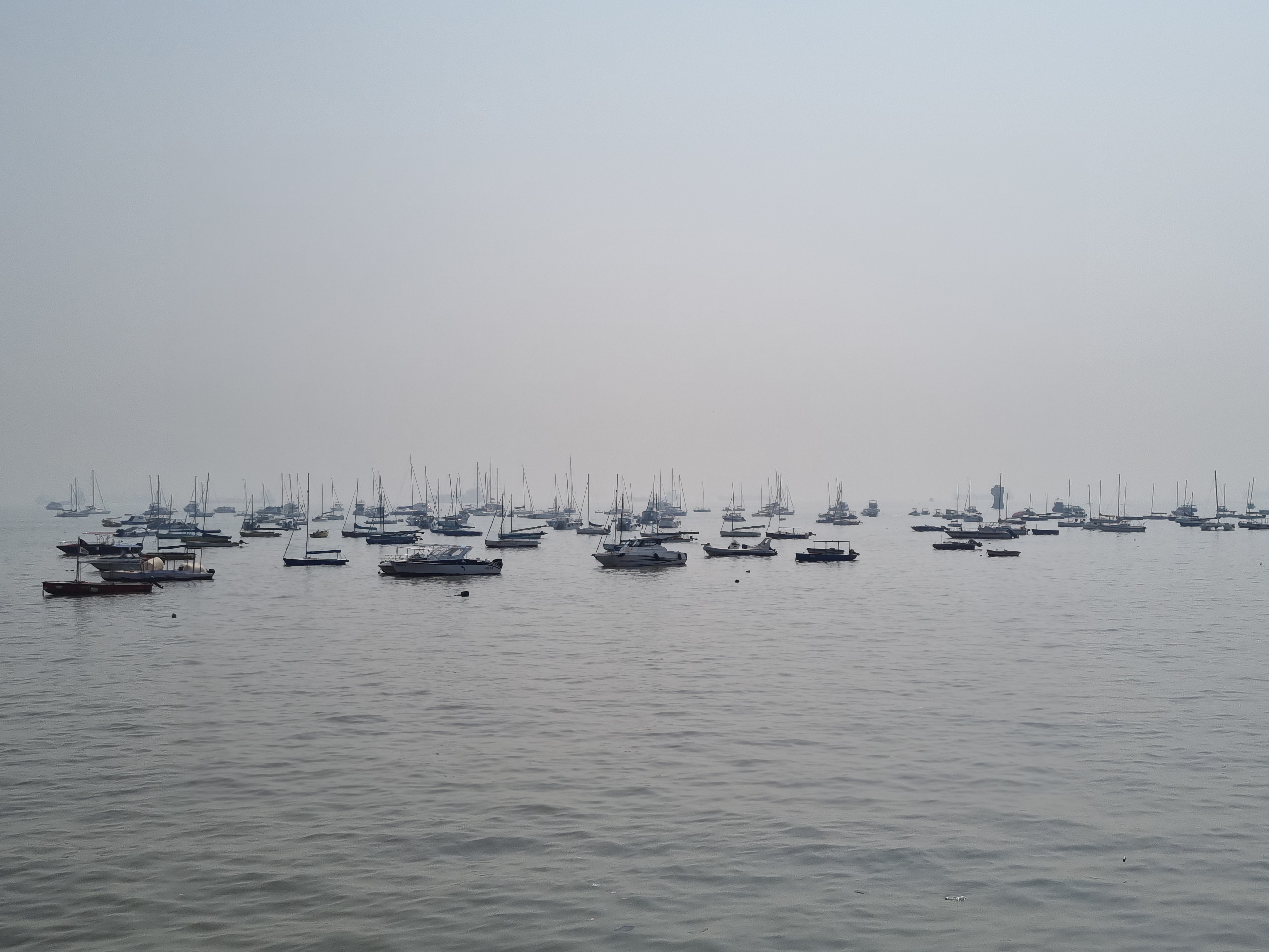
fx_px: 953
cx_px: 634
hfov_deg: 67.3
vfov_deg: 53.1
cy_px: 476
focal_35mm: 26
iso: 50
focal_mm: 5.4
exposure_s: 1/11765
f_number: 1.8
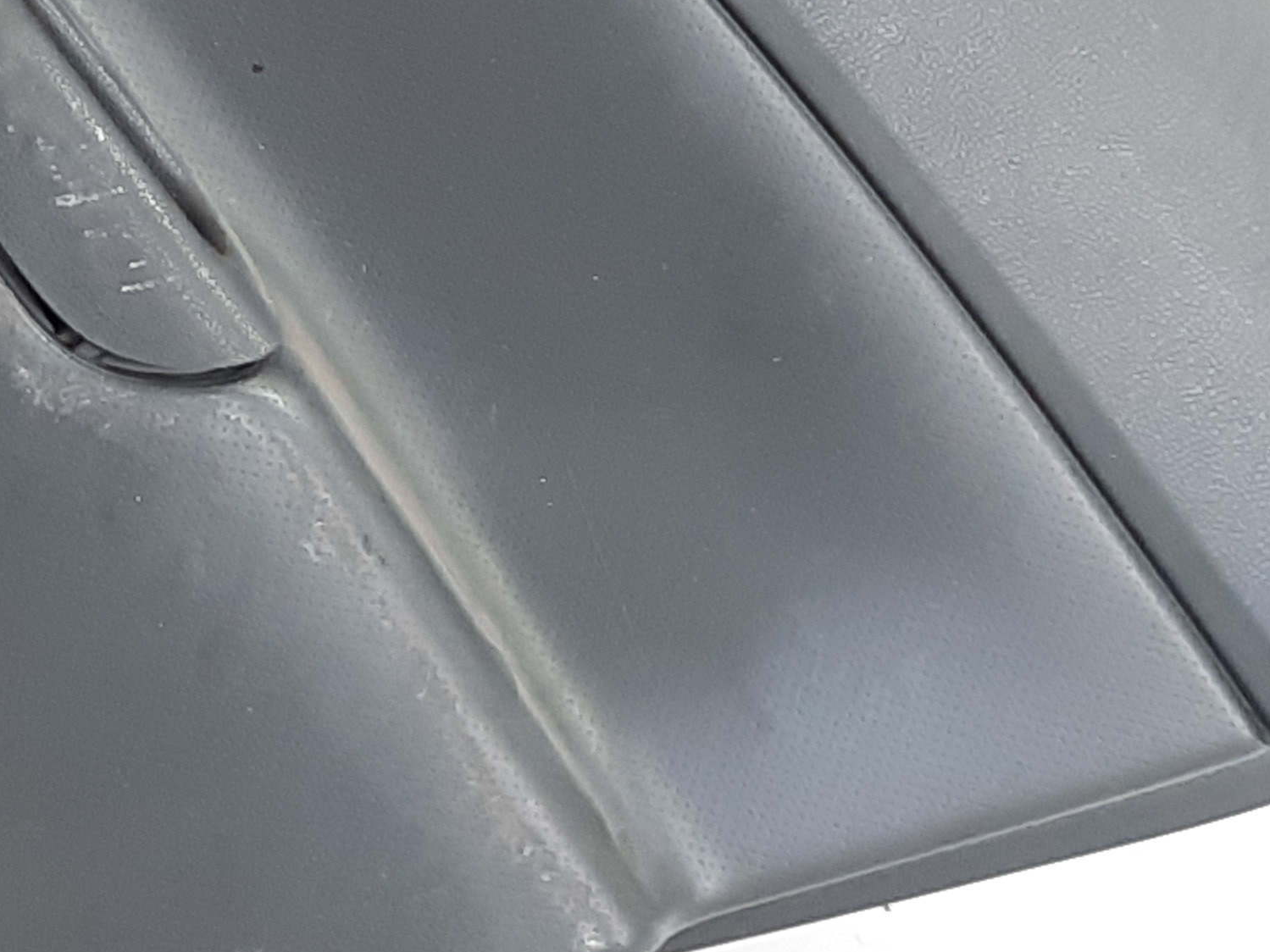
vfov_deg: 13.8
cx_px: -423
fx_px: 3742
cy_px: -353
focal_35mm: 102
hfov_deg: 17.9
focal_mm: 3.93
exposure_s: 1/33
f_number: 1.7
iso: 125
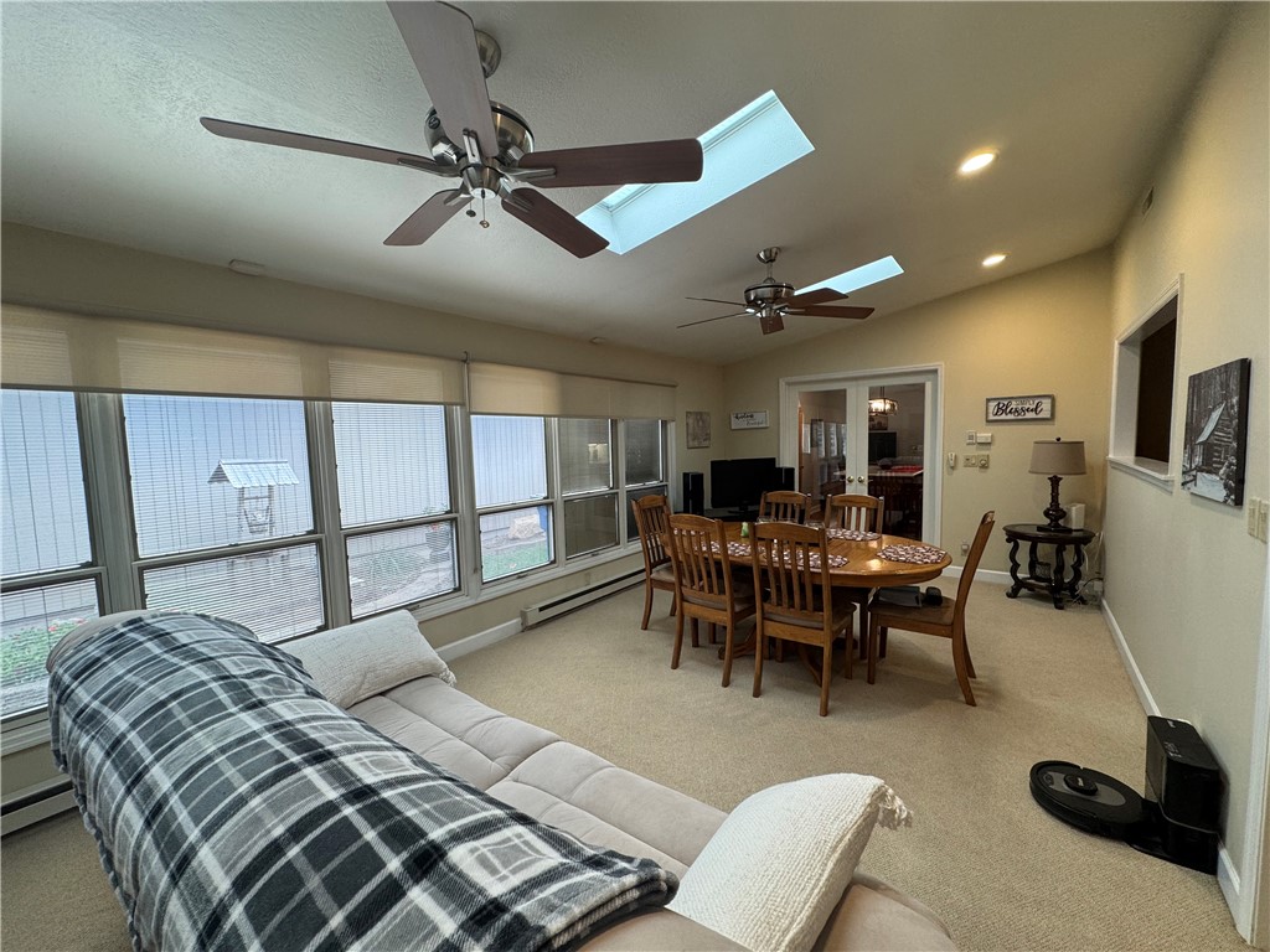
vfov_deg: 85.7
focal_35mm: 14
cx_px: 635
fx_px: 514
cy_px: 476
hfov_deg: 102.1
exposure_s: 1/120
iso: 160
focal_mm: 2.22
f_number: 2.2
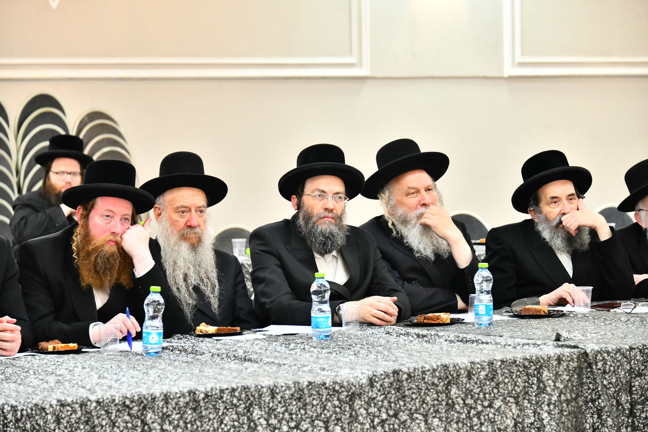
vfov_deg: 10.2
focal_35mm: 135
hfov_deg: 15.2
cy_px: 216
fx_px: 2430
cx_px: 324
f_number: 5.6
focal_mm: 135
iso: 3200
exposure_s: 1/100
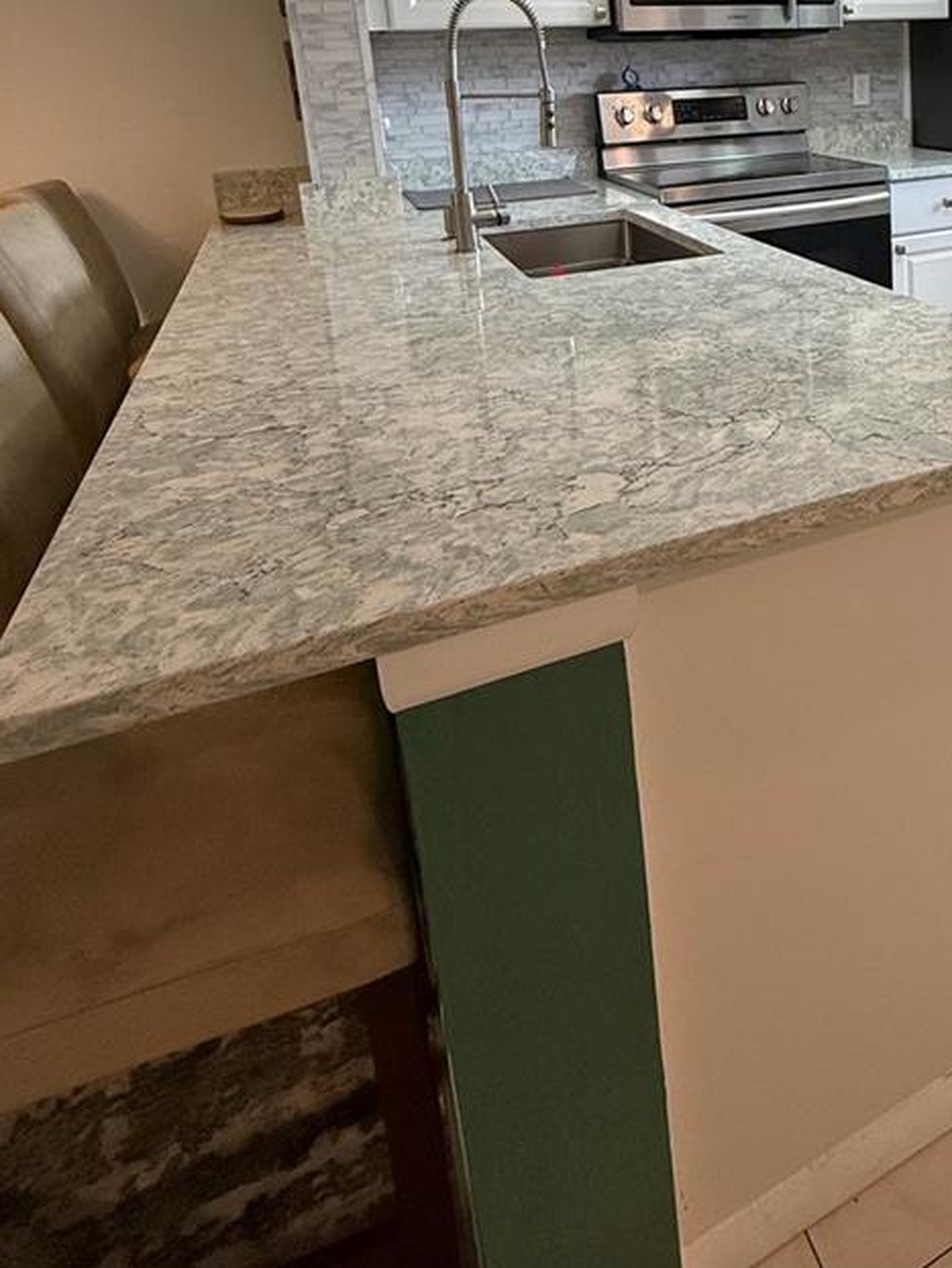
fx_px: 989
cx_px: 836
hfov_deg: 46.9
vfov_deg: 60.3
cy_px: 261
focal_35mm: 27
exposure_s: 1/120
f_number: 2.2
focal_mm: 2.22
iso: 250
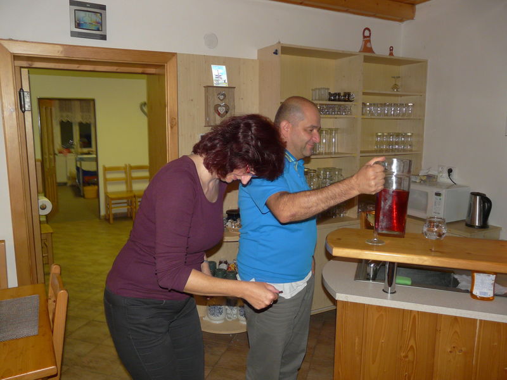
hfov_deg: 63.4
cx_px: 254
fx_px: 410
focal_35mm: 28
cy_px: 190
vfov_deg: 49.7
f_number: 2.8
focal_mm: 4.6
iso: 160
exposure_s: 1/8
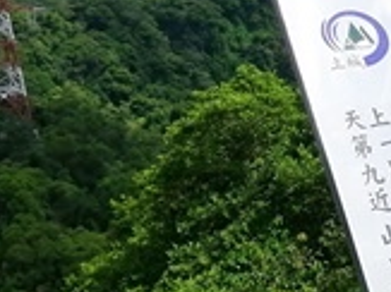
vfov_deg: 15.3
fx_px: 1084
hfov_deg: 20.1
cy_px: 48
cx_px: 353
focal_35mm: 96
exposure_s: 1/2538
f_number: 2.2
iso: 50
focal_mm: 3.81
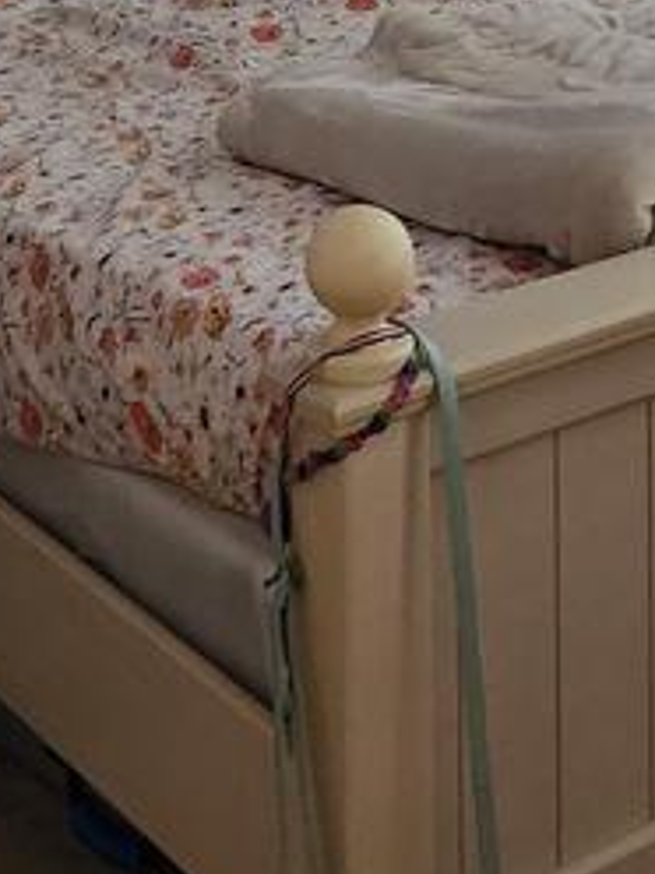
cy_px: -402
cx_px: 588
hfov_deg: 14.6
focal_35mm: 100
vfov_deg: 17.8
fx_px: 2523
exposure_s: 1/60
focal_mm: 6.4
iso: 640
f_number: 1.8
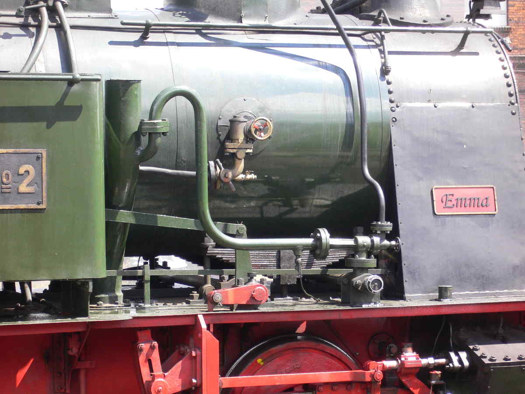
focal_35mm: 105
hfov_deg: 18.7
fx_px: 1592
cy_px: 197
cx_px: 262
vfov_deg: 14.1
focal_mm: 17.4
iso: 100
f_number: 5
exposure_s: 1/80
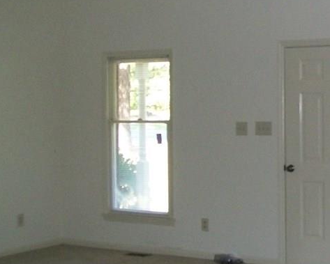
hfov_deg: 23.9
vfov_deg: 20.2
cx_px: 332
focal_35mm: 76
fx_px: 743
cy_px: 102
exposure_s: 1/60
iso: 160
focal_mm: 6
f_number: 2.7
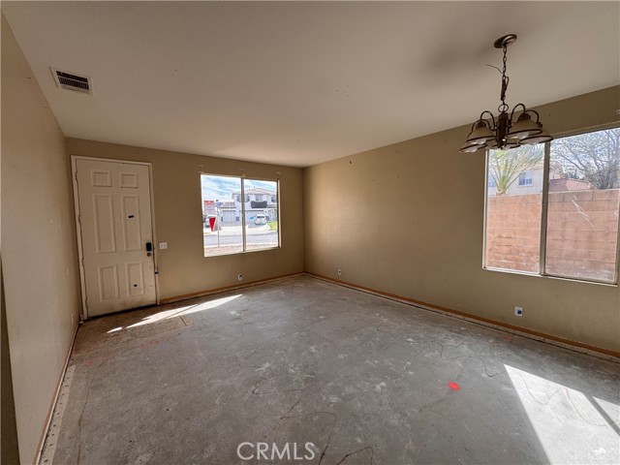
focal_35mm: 14
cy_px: 232
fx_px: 251
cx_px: 310
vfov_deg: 85.7
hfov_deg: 102.1
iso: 40
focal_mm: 2.22
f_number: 2.2
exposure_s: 1/307
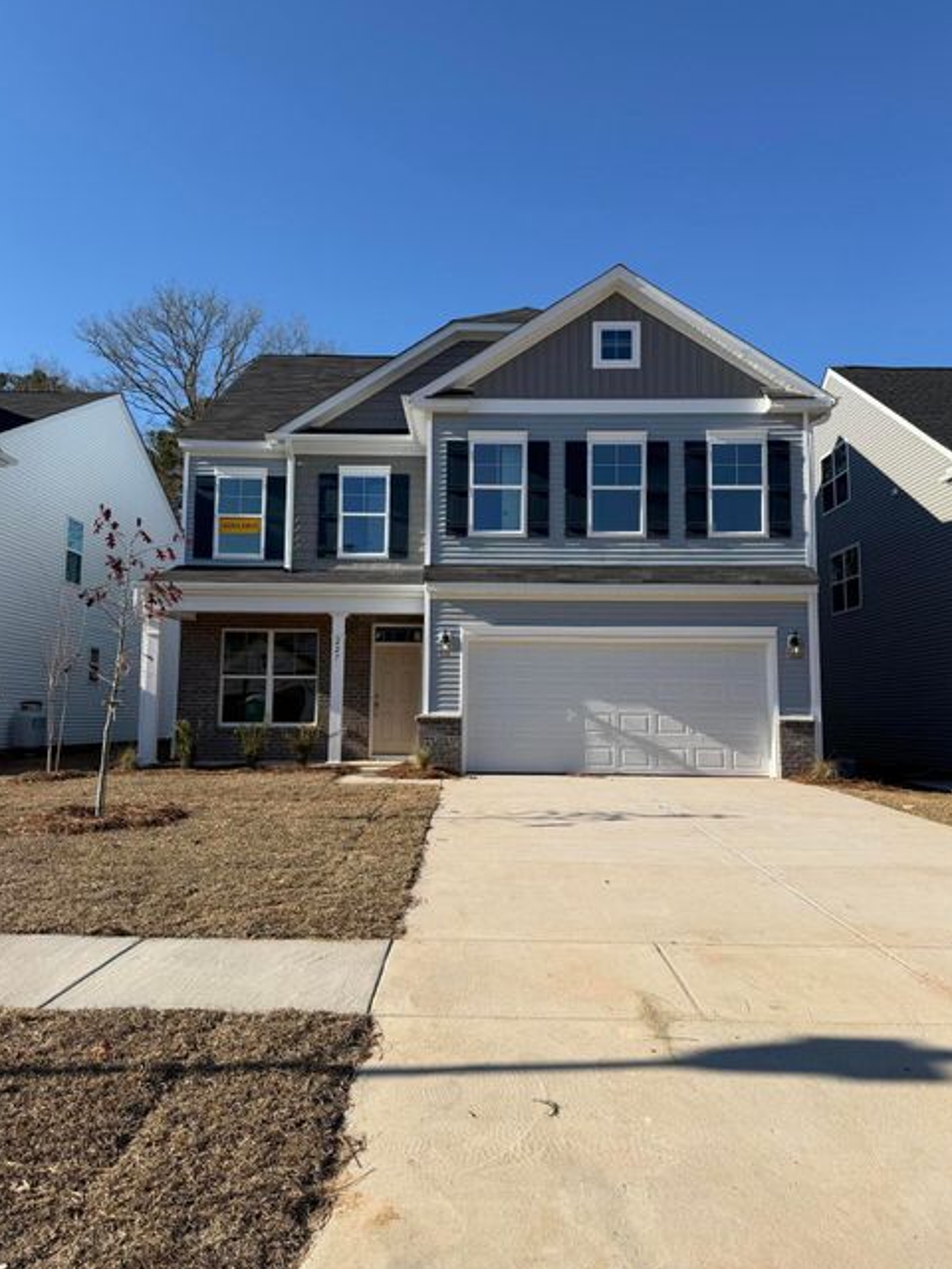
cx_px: 488
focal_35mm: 25
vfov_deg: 69.4
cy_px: 622
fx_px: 917
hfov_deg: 54.9
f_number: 1.78
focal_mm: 6.76
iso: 80
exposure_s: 1/4975
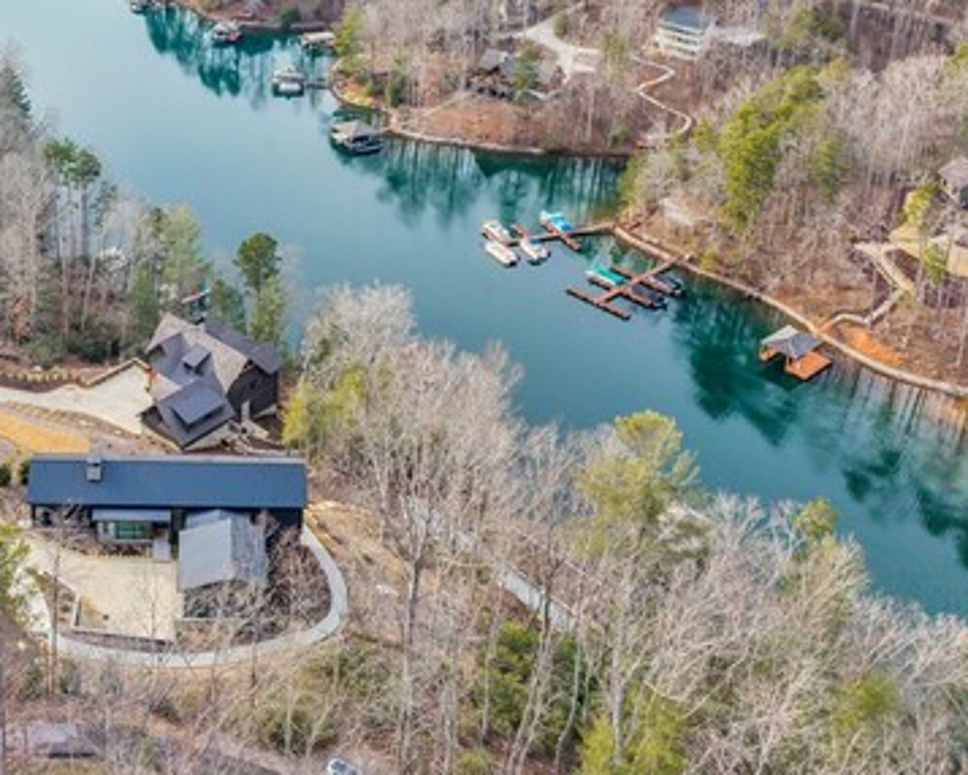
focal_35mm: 42
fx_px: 1204
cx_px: 179
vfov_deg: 34.7
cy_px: 171
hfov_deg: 41.7
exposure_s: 1/3000
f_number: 1.8
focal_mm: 8.67
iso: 290
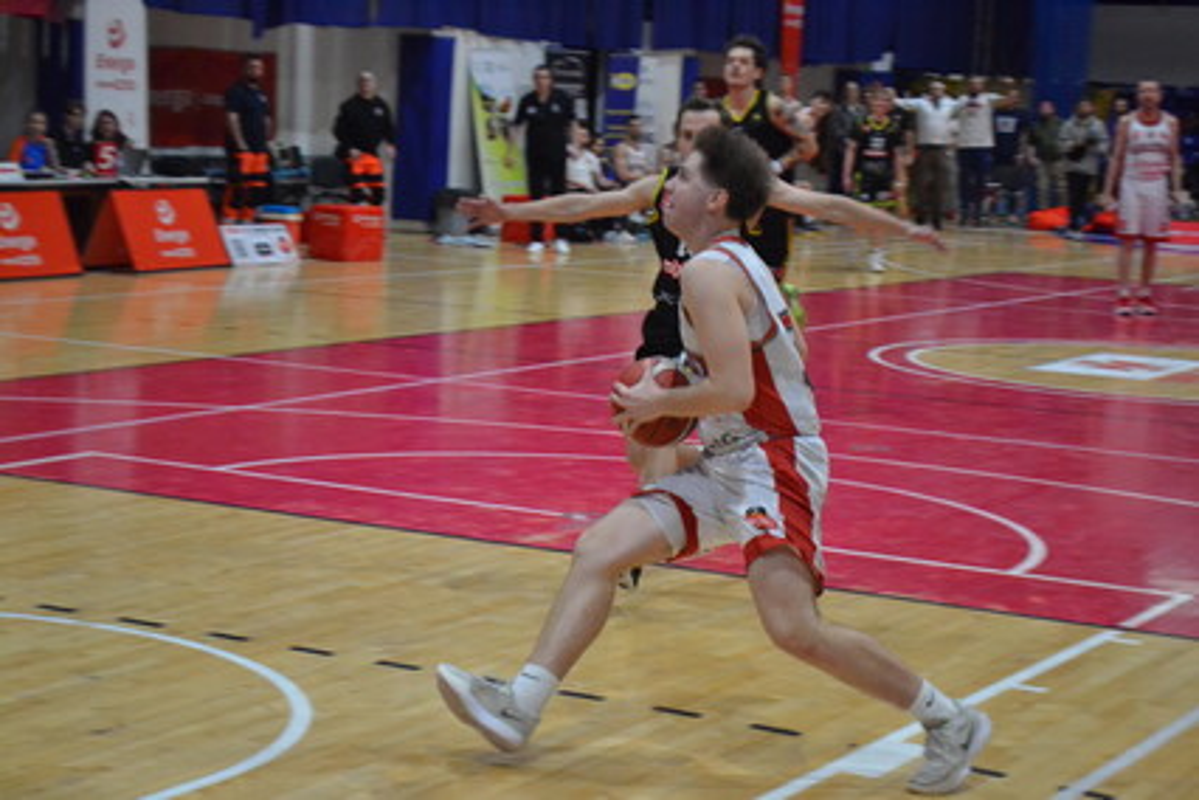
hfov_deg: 24.6
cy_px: 400
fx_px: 2747
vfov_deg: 16.6
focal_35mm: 82
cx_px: 600
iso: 3200
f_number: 5.6
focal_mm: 55
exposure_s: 1/200
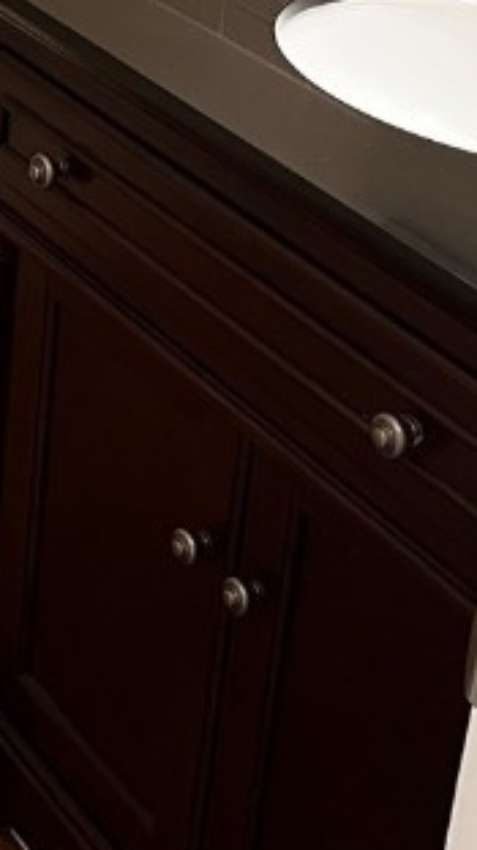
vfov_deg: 22.7
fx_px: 2096
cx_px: -259
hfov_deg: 12.3
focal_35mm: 93
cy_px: 193
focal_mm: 5.1
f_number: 1.6
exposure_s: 1/60
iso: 200
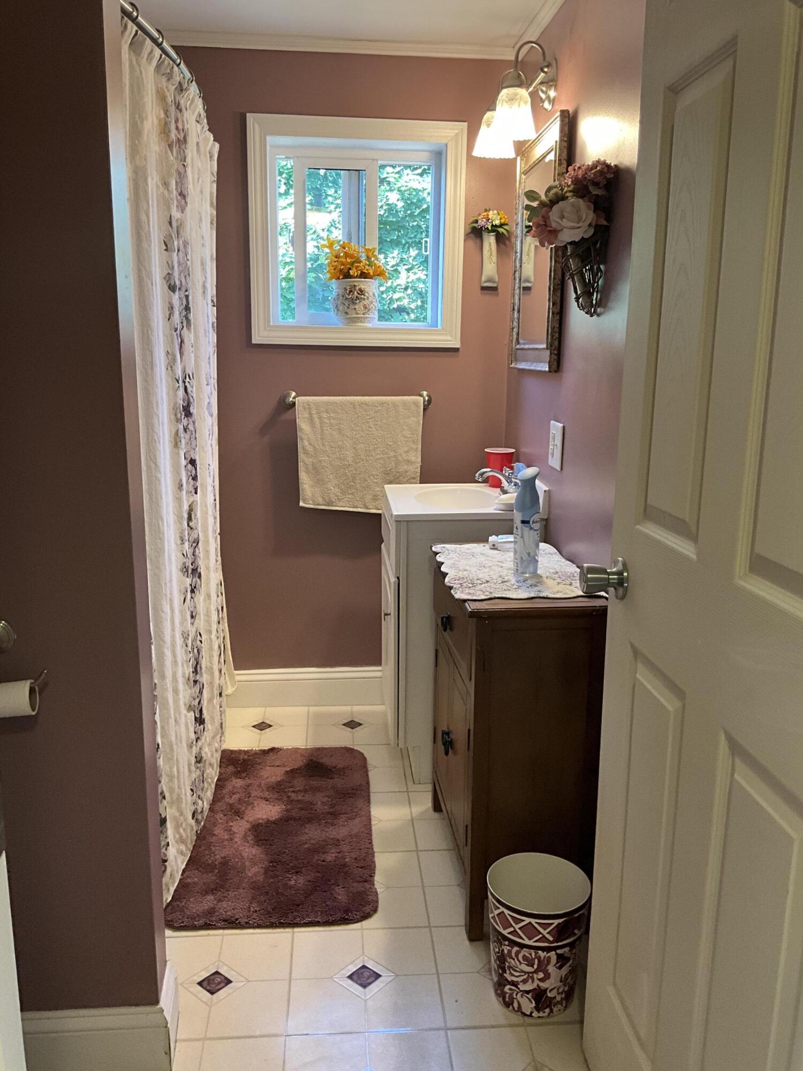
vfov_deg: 61.7
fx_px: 897
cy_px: 536
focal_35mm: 29
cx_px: 402
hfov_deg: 48.2
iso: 100
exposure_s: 1/60
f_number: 1.8
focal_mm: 3
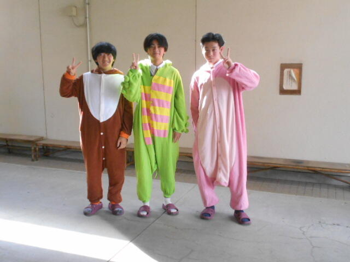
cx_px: 175
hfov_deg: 47.9
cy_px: 131
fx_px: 394
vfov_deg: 36.8
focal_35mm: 39
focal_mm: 6.7
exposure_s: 1/250
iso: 720
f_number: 3.9
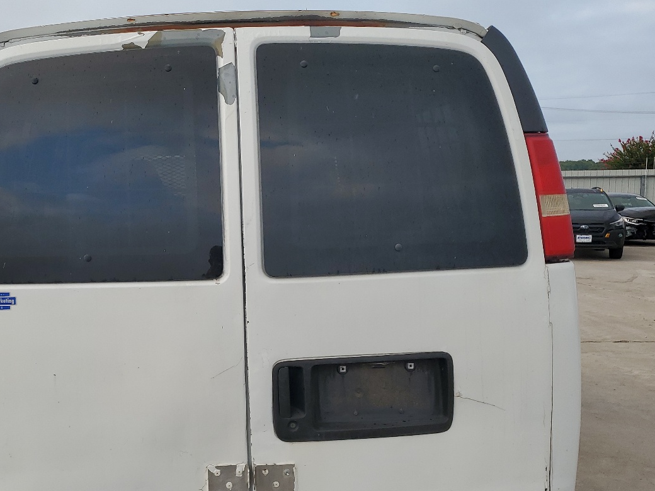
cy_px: 345
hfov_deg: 46.4
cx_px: 248
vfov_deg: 35.4
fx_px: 757
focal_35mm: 40
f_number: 1.5
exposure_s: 1/833
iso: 50
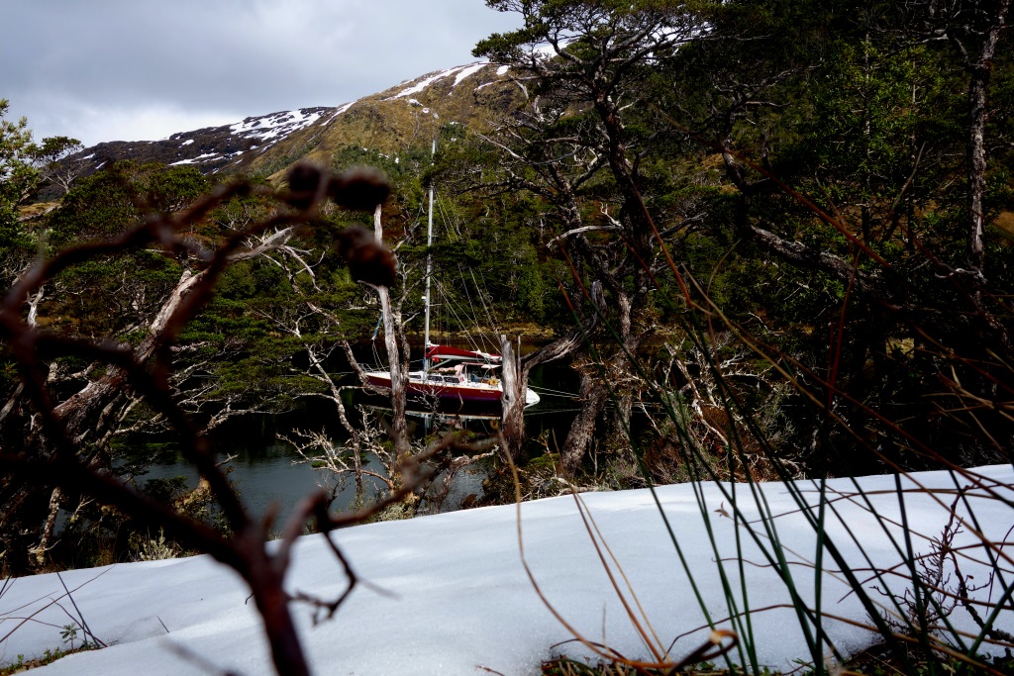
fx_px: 789
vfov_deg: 46.4
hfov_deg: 65.5
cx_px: 507
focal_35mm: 28
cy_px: 338
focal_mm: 10.4
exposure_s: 1/400
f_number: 5.6
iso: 125
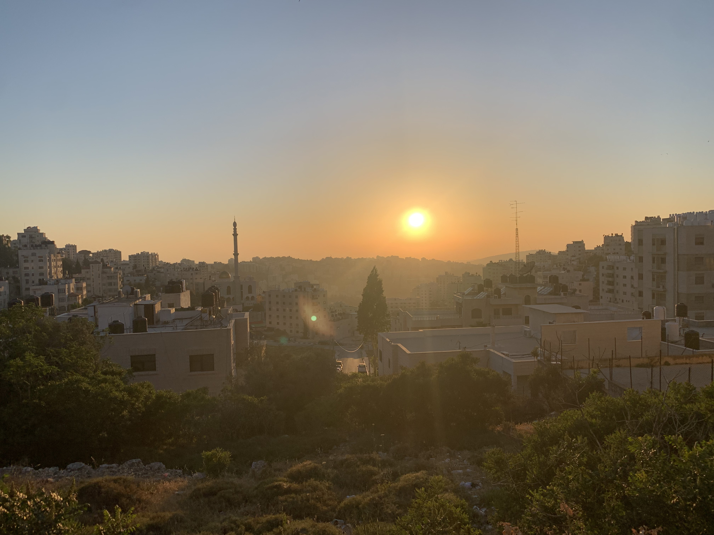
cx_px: 357
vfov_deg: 53.1
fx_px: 536
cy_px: 268
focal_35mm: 26
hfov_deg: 67.3
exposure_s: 1/2160
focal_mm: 4.25
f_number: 1.8
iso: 25
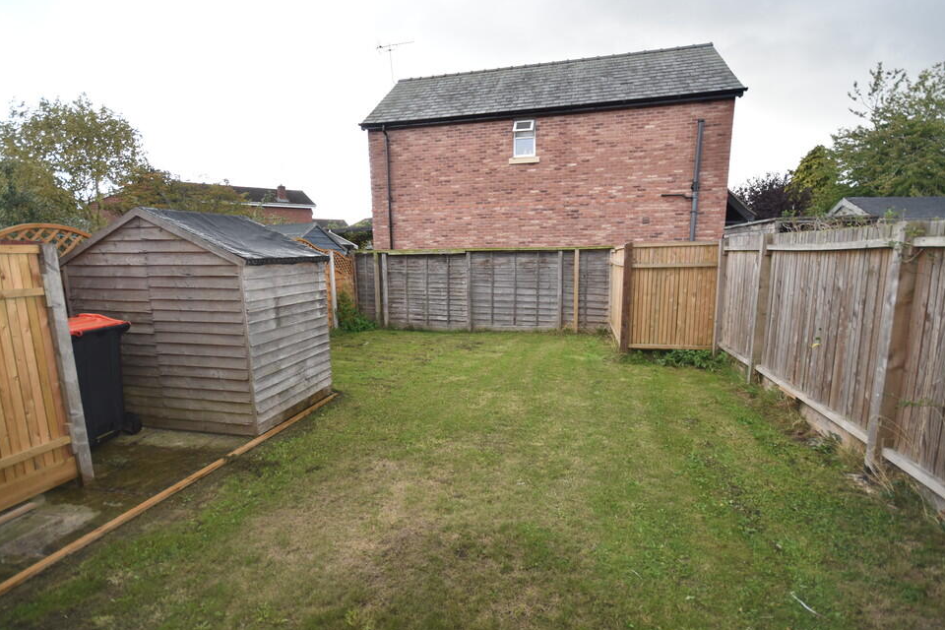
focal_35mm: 16
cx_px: 470
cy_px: 325
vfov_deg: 73.7
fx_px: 420
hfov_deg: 96.7
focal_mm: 10
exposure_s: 1/200
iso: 180
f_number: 5
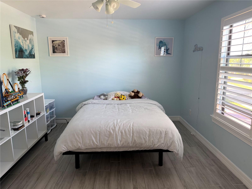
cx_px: 126
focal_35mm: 24
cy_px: 94
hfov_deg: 71.6
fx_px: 175
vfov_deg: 56.8
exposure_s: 1/60
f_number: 1.78
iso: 200
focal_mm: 6.76
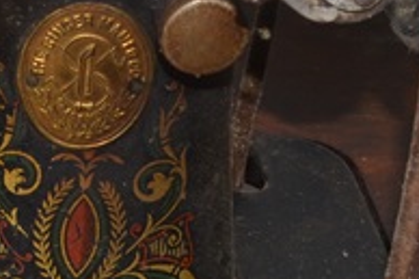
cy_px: 29
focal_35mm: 186
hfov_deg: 10.5
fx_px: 2163
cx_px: -311
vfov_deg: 7.4
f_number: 8
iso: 100
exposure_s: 1/60
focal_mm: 24
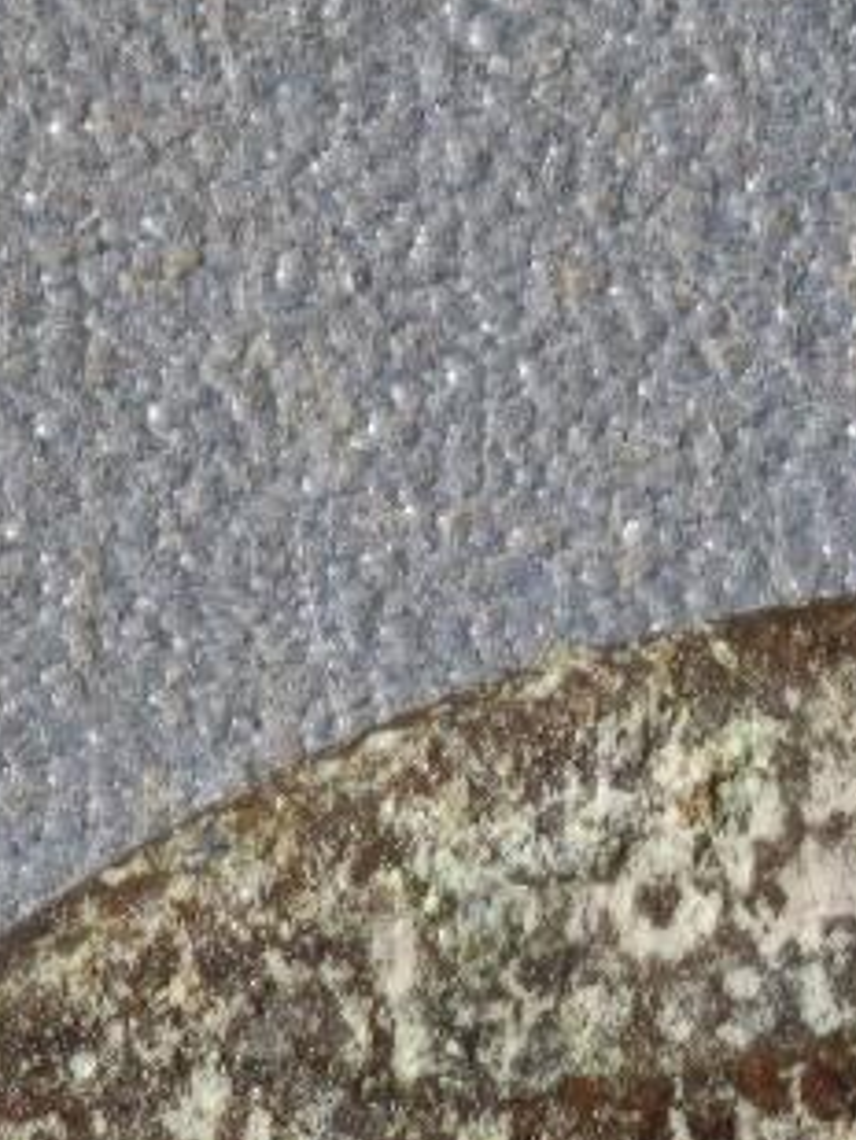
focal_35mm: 606
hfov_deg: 2.5
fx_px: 19967
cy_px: 2391
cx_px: 1336
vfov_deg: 3.2
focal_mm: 9
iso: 125
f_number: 2
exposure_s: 1/100
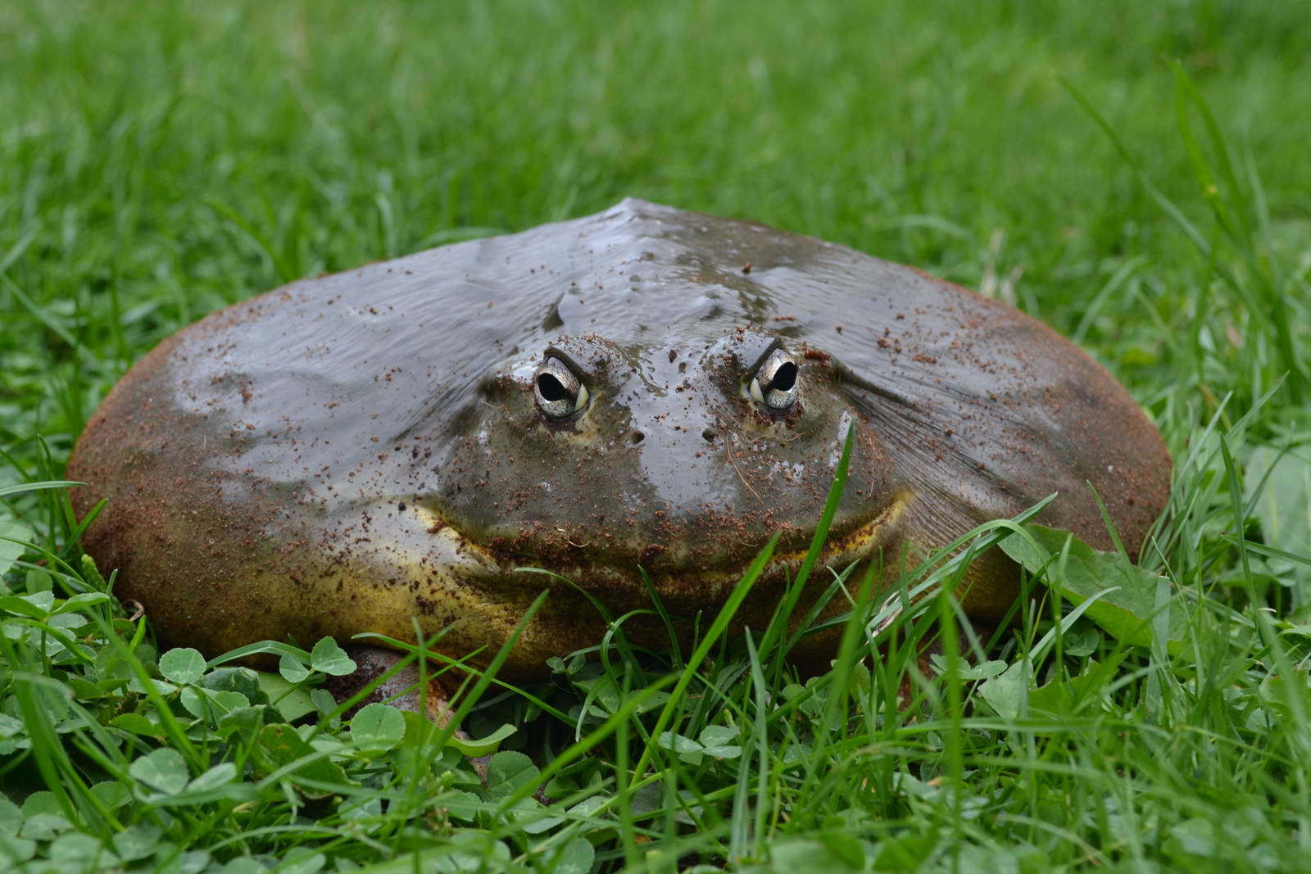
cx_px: 656
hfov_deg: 33.4
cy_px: 437
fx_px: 2185
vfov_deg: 22.6
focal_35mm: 60
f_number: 8
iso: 400
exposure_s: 1/125
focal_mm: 40
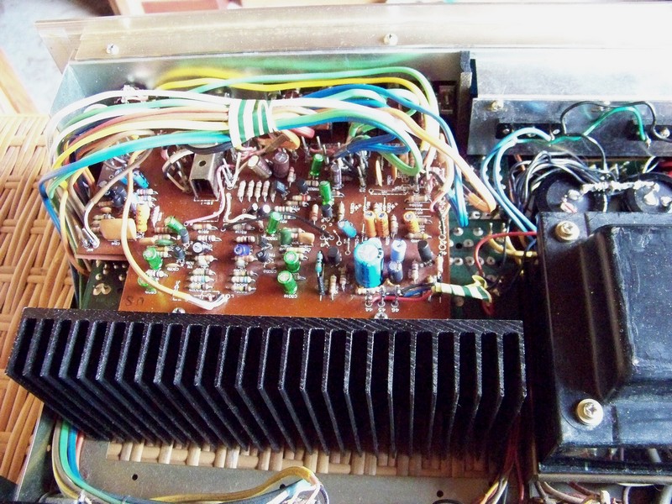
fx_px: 699
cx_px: 336
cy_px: 252
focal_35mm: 36
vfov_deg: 39.7
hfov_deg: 51.4
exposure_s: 1/30
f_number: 2.8
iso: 1250
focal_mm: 5.85
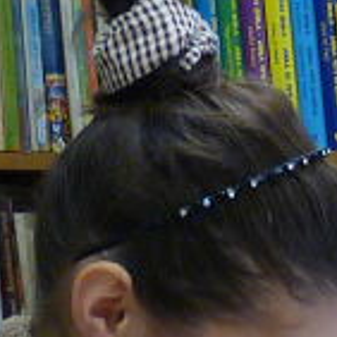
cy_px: 509
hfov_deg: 8.9
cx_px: 413
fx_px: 2126
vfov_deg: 8.8
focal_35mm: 193
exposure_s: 1/30
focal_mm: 4.8
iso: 250
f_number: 2.8
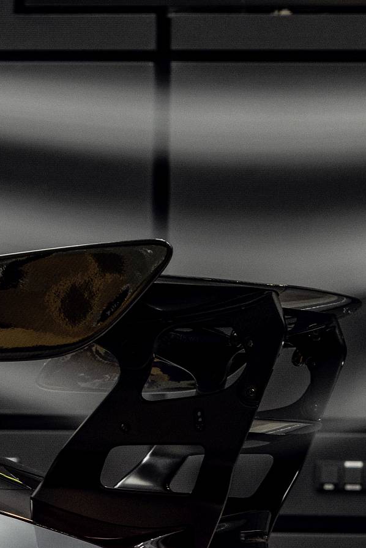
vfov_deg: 5.6
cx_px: 20
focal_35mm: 368
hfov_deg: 3.7
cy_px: 398
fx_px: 5612
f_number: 8
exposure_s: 1/13
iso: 400
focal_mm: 110
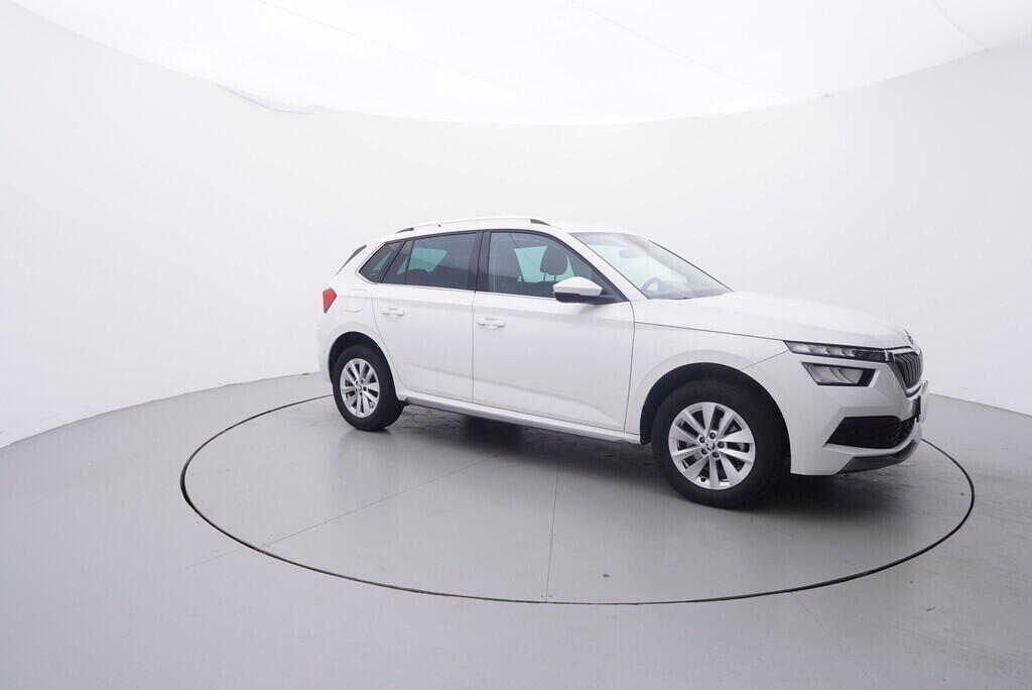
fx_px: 645
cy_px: 345
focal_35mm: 22
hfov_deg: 77.3
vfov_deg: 56.2
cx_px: 516
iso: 200
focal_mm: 15
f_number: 5
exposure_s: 1/80
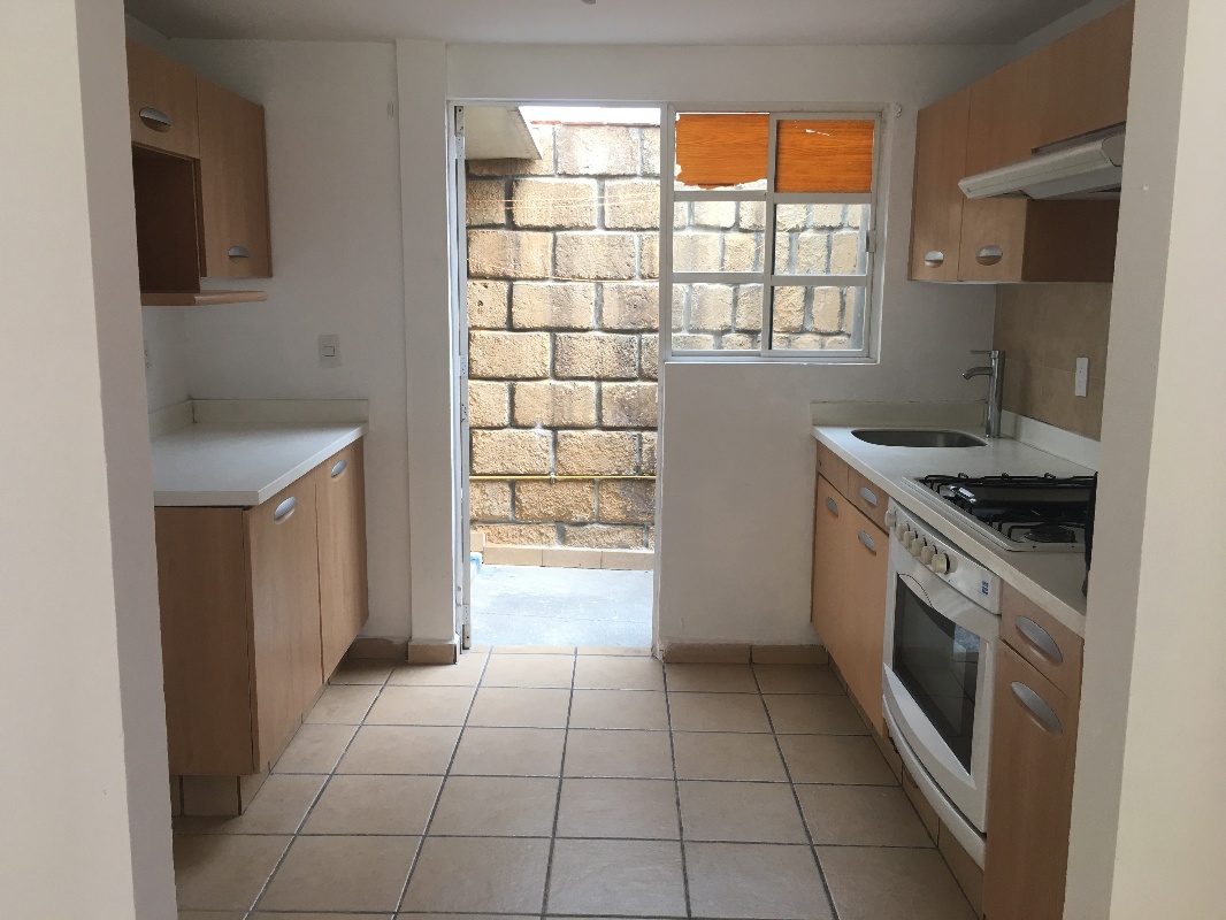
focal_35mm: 29
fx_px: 1027
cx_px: 613
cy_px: 460
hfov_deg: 61.6
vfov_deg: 48.2
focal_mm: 4.15
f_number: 2.2
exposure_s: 1/40
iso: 25
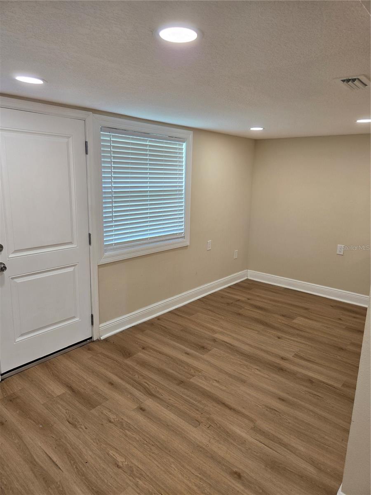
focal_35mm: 23
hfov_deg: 58.9
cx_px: 186
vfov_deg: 73.9
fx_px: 329
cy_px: 248
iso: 100
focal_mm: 5.4
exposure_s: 1/120
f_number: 1.8
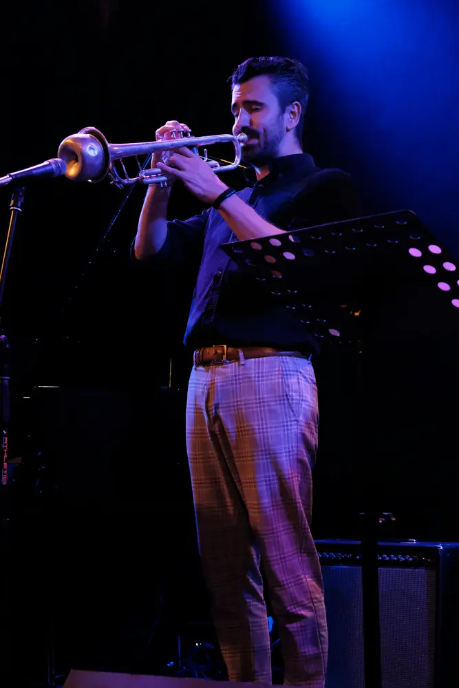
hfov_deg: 16.5
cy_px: 344
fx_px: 1587
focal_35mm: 83
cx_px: 230
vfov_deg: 24.5
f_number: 7.1
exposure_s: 1/125
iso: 12800
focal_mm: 55
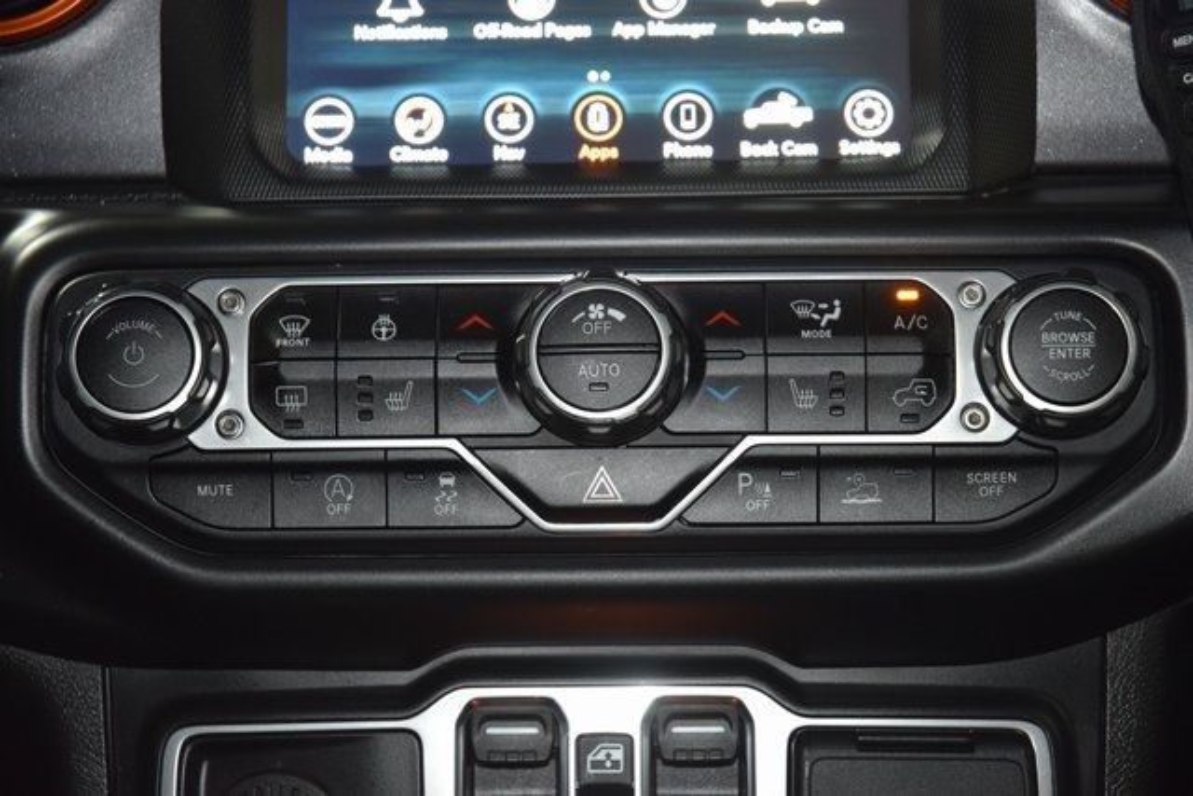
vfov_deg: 13.0
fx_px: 3480
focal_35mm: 105
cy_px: 398
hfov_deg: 19.5
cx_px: 596
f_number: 4.5
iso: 1600
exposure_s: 1/20
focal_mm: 70
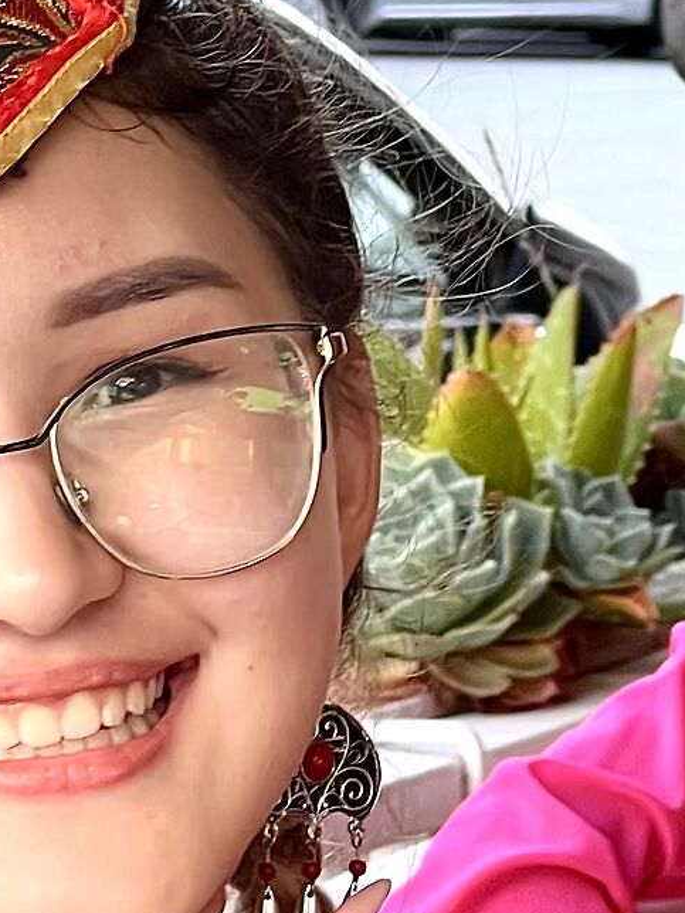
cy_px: 469
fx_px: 7572
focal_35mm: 287
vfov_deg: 6.9
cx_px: 104
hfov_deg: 5.2
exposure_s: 1/99
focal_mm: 9
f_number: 2.8
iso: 50
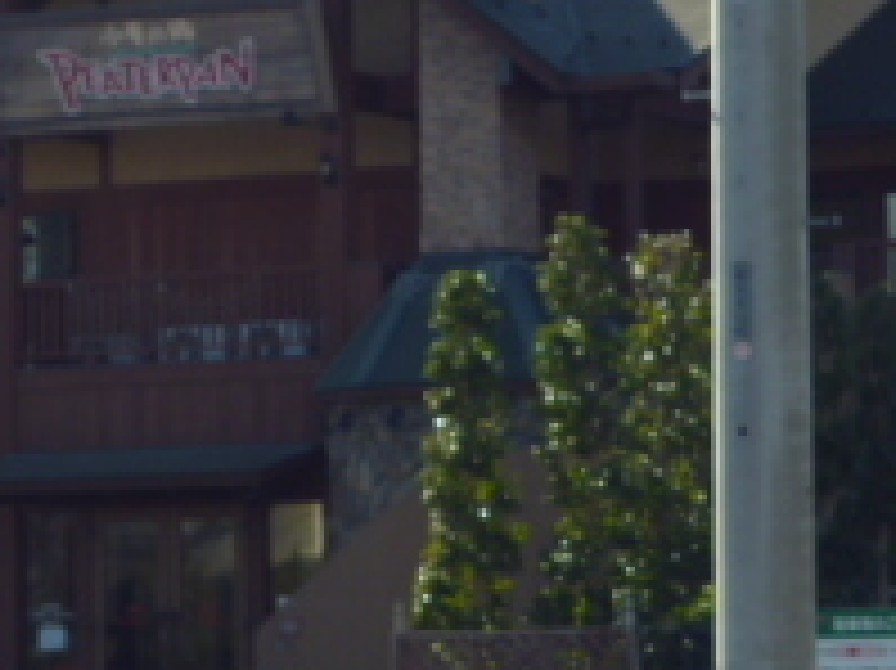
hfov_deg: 11.2
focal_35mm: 176
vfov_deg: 8.4
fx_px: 4553
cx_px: 536
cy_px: 348
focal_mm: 12.5
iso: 100
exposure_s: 1/250
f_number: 5
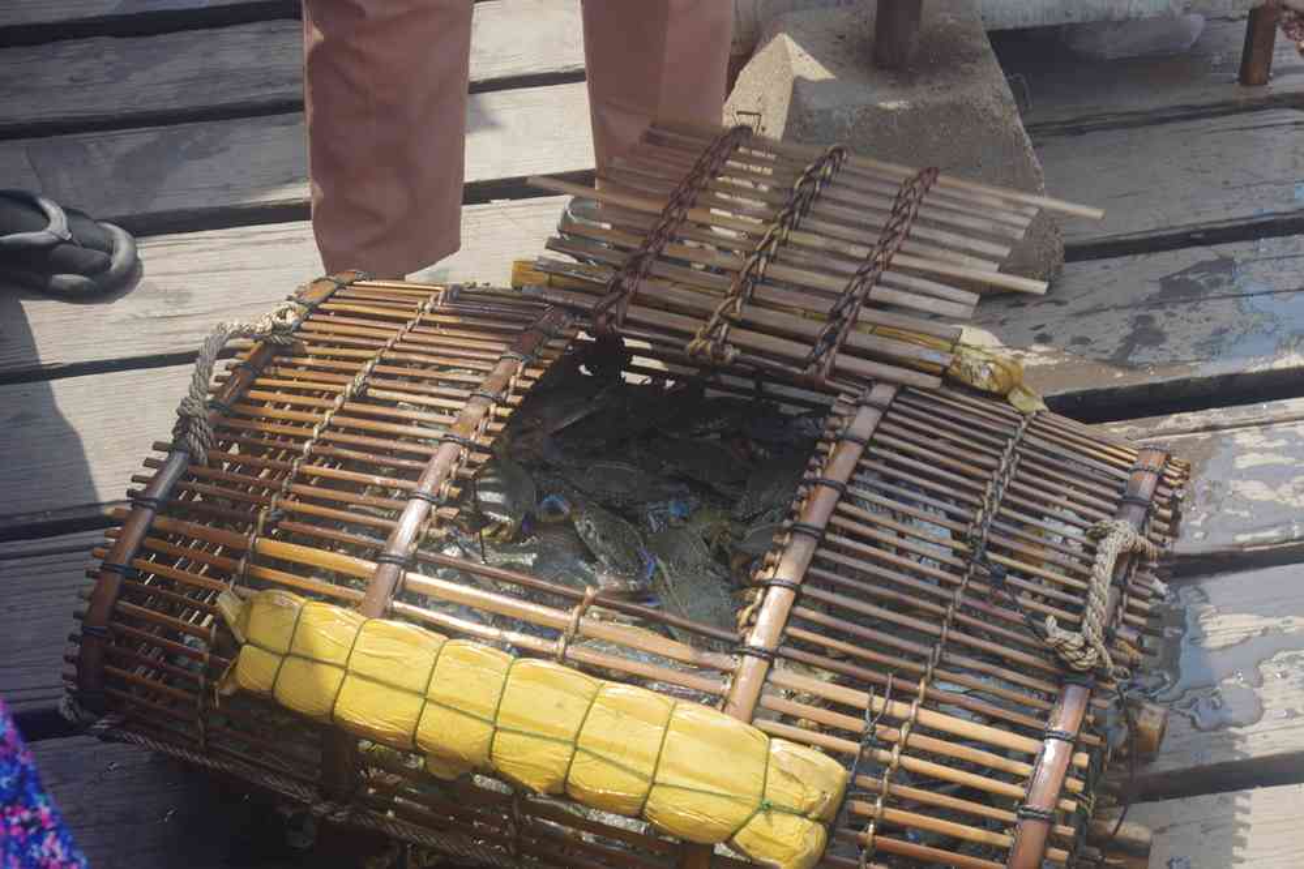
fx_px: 2336
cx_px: 652
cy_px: 434
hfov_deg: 31.2
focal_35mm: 64
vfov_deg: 21.1
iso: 200
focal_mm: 43
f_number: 10
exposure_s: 1/80
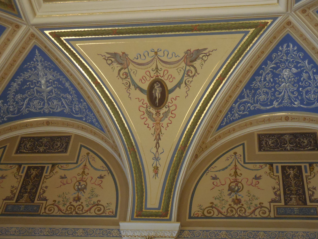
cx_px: 159
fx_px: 478
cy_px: 120
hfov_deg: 36.8
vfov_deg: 28.0
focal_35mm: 52
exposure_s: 1/20
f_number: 4.3
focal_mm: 9.4
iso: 800
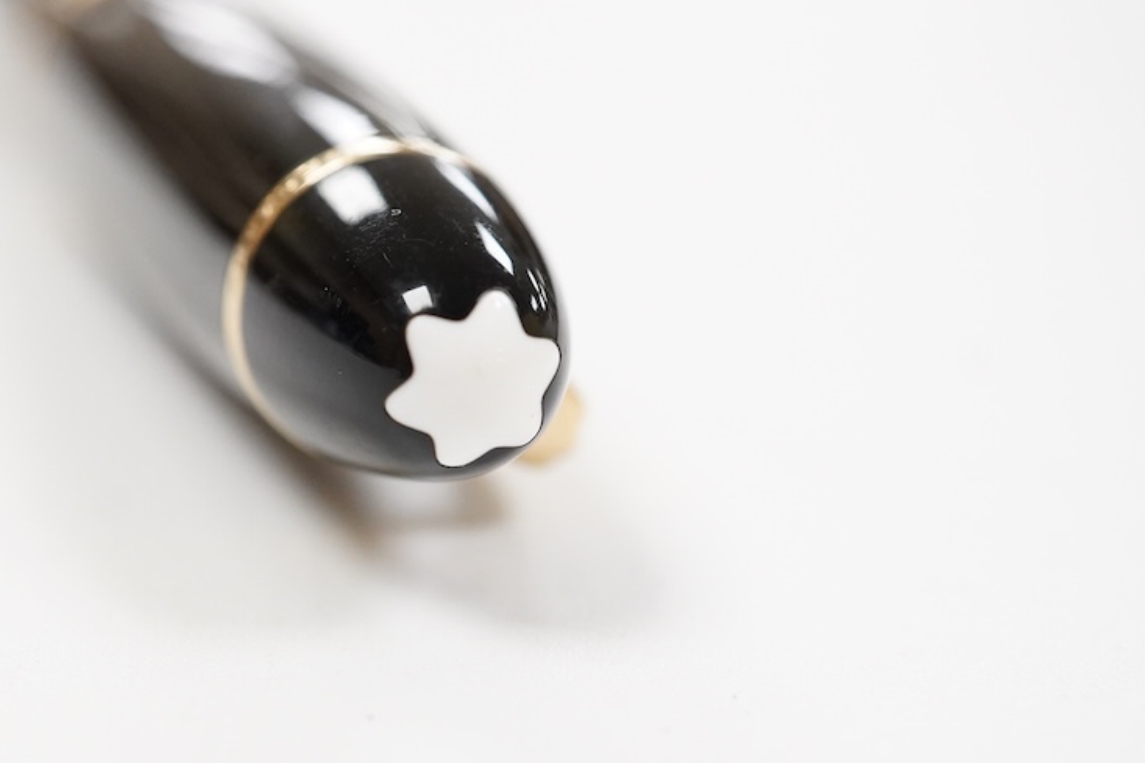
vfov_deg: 19.7
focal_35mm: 69
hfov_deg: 29.0
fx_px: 2194
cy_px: 345
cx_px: 347
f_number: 9
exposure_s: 1/200
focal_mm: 30
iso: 2500
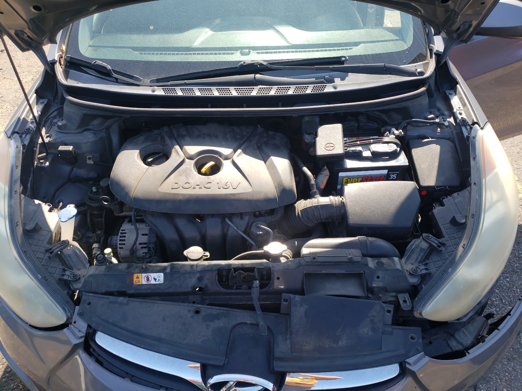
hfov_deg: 67.3
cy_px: 196
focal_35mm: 26
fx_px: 392
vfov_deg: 53.1
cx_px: 261
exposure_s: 1/625
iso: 50
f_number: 1.5
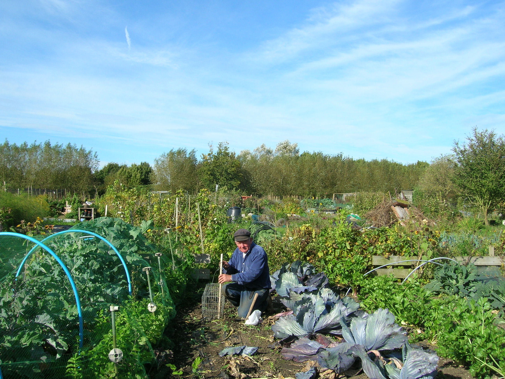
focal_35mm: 34
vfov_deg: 41.8
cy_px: 190
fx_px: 496
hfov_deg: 54.0
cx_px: 252
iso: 50
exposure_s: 1/277
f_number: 4.9
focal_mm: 5.7
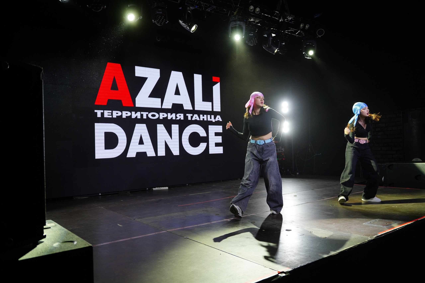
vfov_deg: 46.4
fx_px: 331
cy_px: 142
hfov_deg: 65.5
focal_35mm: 28
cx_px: 212
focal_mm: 28
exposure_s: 1/250
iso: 640
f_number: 2.8
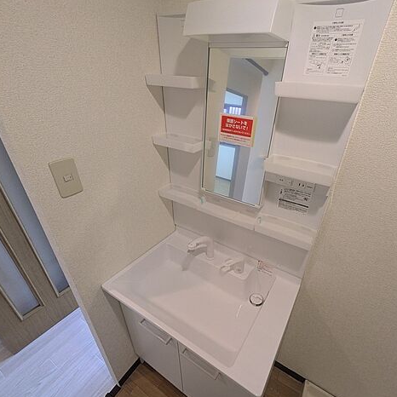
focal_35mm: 17
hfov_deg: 83.4
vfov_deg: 84.0
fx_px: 221
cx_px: 227
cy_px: 203
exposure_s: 1/24
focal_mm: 1.83
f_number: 2.2
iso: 154
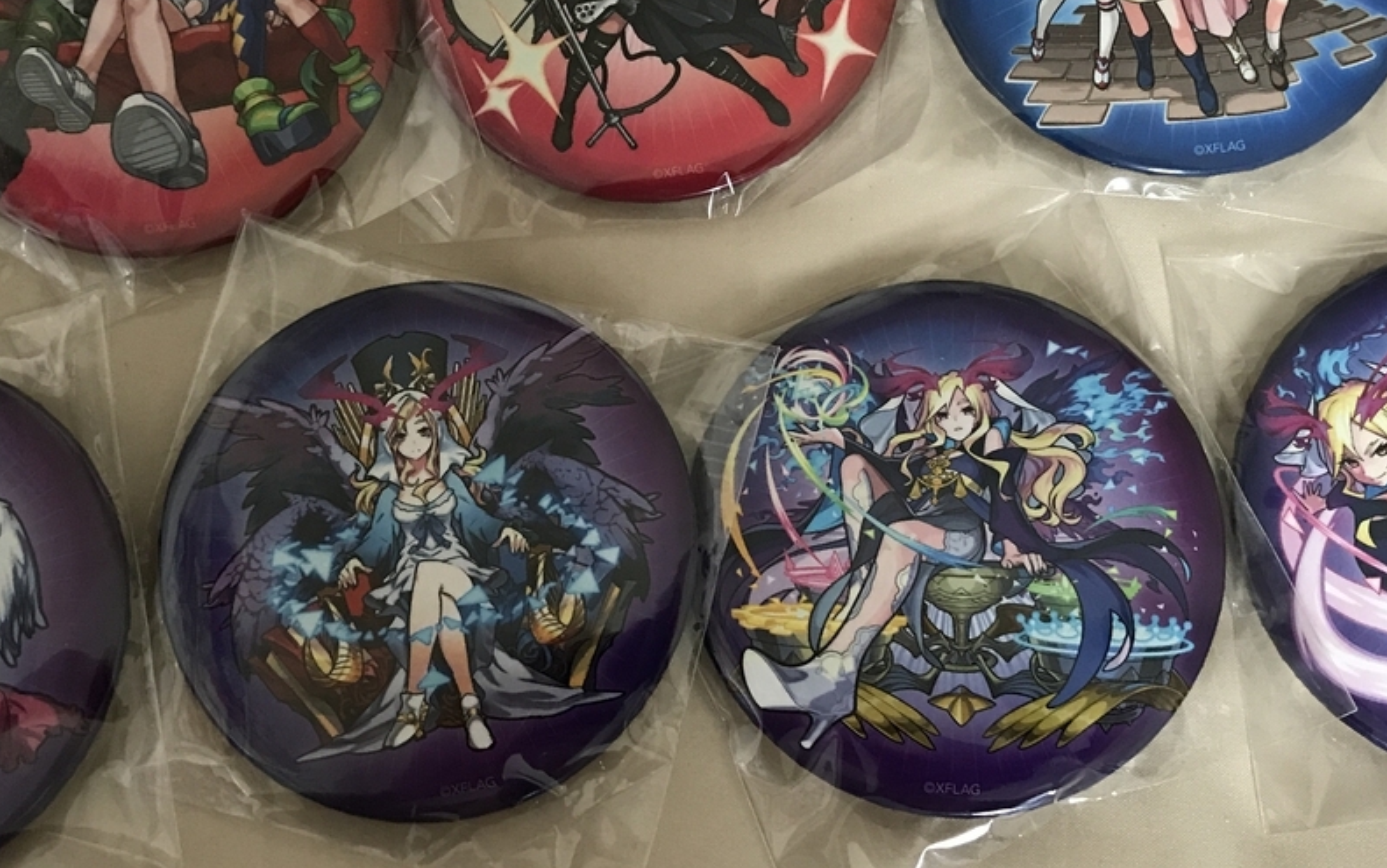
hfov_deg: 44.3
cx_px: 672
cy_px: 338
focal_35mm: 45
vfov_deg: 28.5
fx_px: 1702
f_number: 1.8
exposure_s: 1/15
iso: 80
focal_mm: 3.99
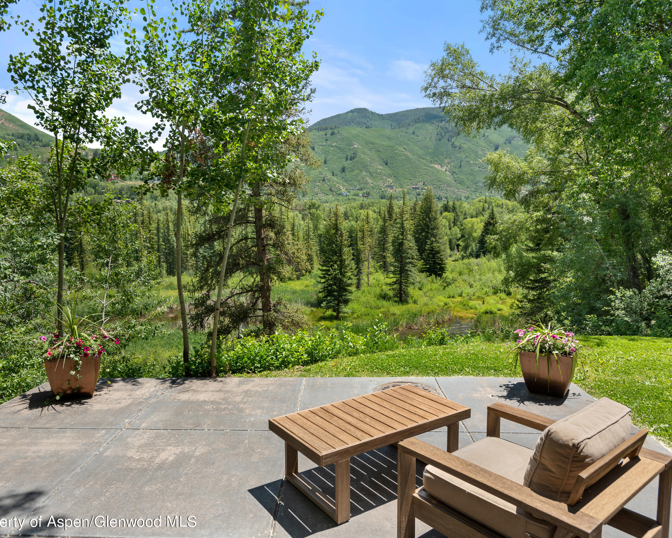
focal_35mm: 25
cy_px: 270
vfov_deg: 56.8
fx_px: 497
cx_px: 323
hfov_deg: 68.1
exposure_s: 1/50
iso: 100
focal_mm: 22
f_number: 8
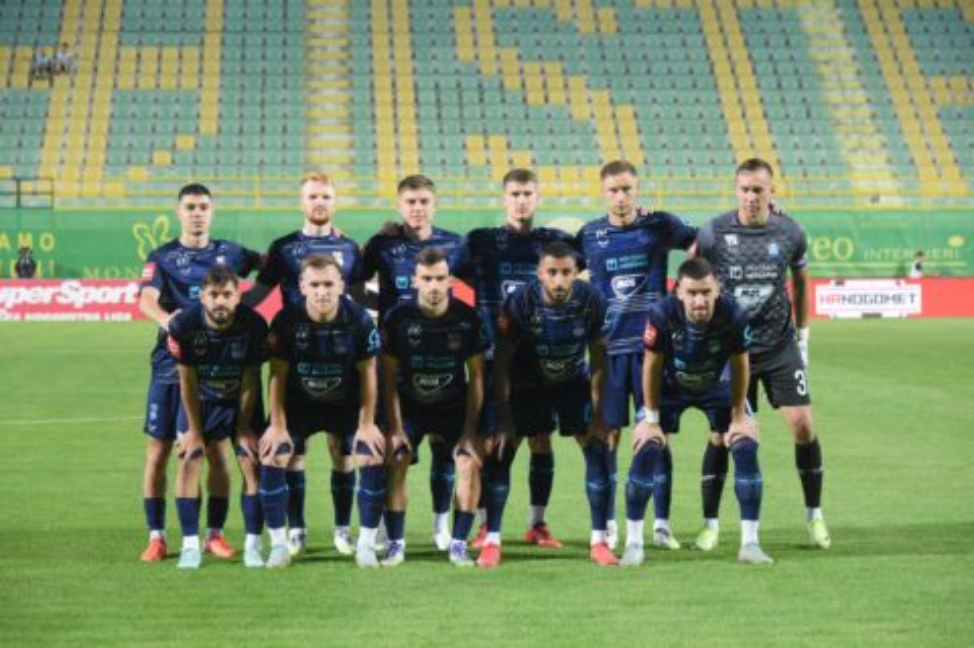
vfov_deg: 12.2
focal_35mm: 112
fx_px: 3027
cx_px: 487
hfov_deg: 18.3
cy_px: 324
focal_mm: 112
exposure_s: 1/250
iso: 3200
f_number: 5.3
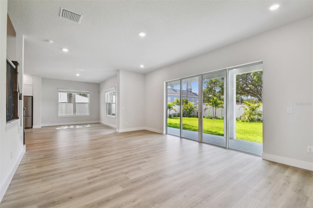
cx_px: 156
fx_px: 130
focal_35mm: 15
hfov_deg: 100.4
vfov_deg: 77.3
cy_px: 104
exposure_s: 1/50
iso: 100
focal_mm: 10
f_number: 7.1
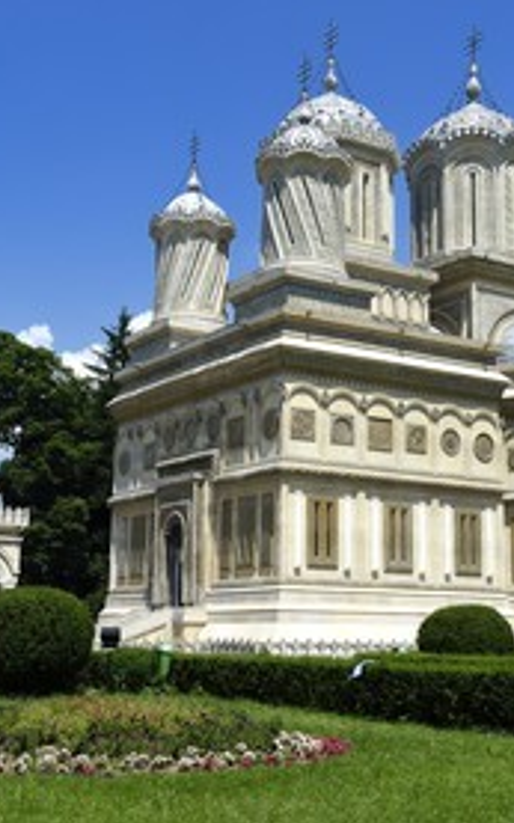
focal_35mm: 54
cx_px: 297
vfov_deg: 37.5
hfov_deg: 23.9
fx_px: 1211
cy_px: 410
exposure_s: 1/200
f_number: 16
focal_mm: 35
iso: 200
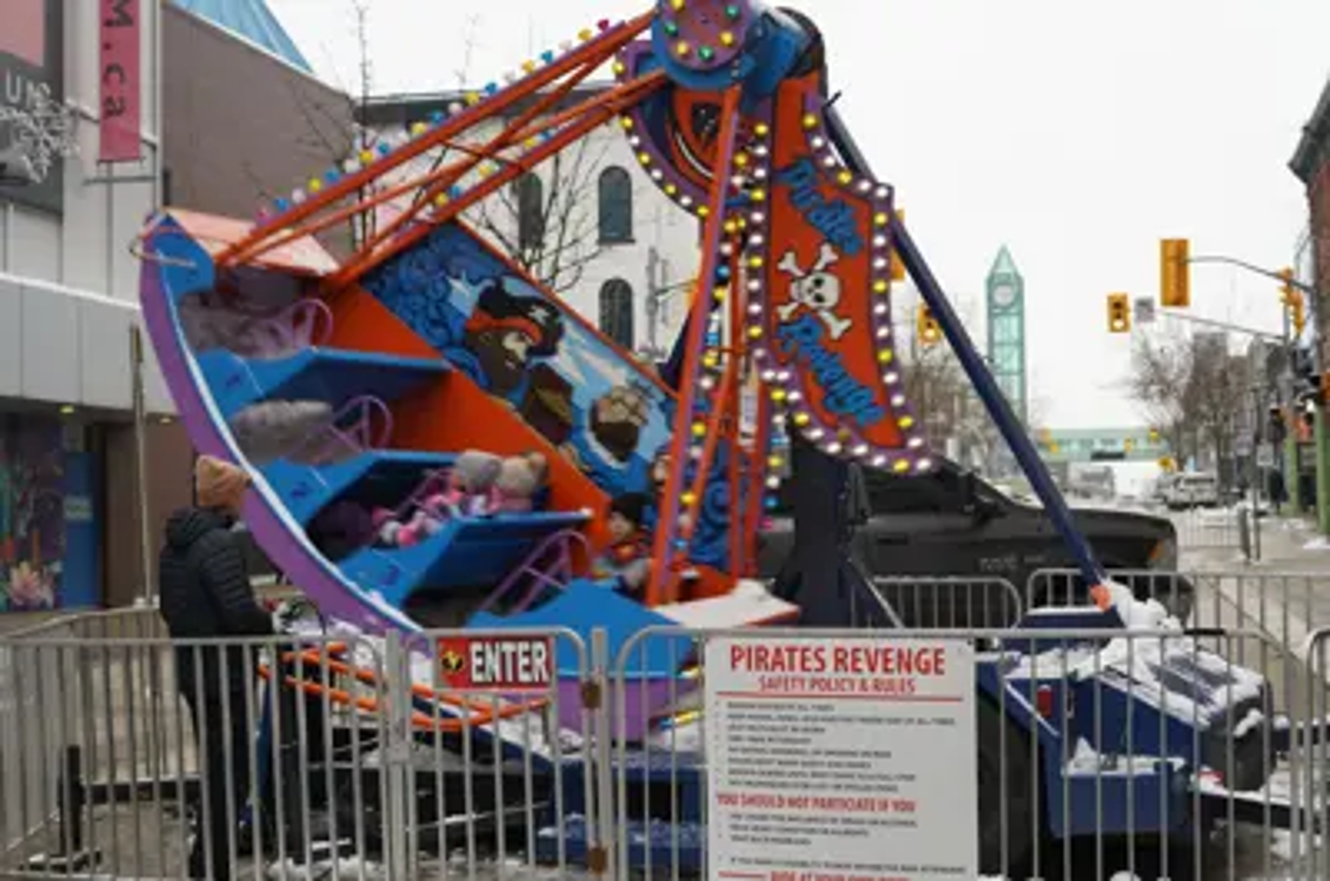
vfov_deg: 26.9
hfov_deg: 39.7
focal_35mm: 50
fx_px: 1844
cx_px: 665
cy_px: 440
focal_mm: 50
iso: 160
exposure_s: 1/60
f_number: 4
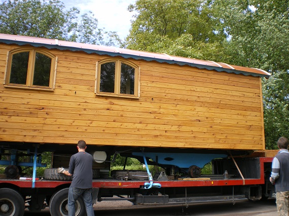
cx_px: 144
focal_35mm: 36
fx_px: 300
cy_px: 108
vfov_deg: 39.6
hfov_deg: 51.4
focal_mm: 6.3
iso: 50
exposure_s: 1/125
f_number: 4.6
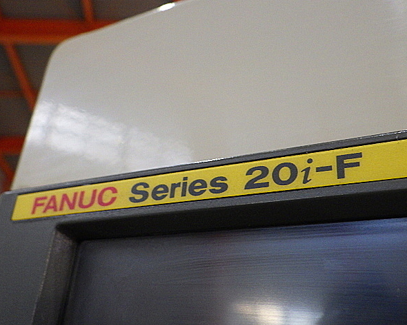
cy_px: 160
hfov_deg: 50.3
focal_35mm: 36
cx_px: 214
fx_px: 434
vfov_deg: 41.2
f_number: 3.8
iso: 800
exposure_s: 1/50
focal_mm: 6.1
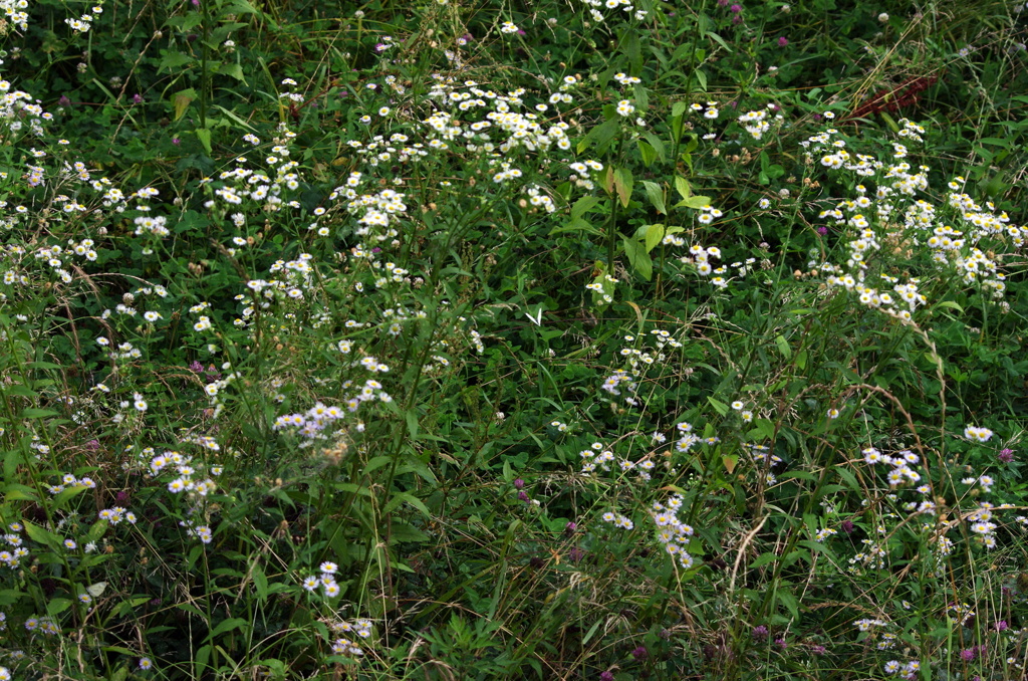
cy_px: 340
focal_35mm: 105
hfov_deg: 19.5
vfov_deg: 13.0
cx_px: 514
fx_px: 2992
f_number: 5.6
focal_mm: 70
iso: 400
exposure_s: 1/500
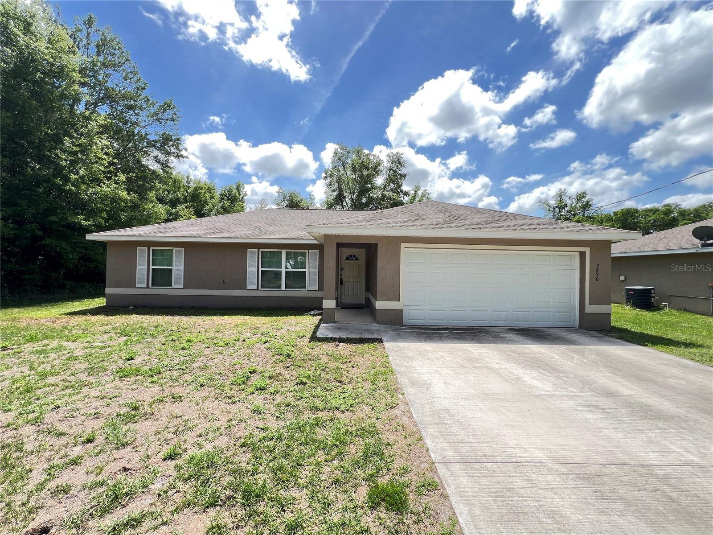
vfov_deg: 89.9
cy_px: 268
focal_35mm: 13
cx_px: 356
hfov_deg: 106.2
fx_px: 268
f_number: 1.8
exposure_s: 1/372
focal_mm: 1.57
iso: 32
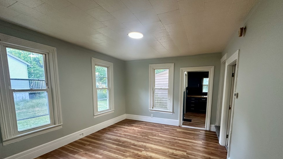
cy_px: 100
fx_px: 120
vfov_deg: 66.0
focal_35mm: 16
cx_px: 146
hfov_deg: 99.3
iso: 250
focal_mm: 2.22
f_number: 2.2
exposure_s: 1/120
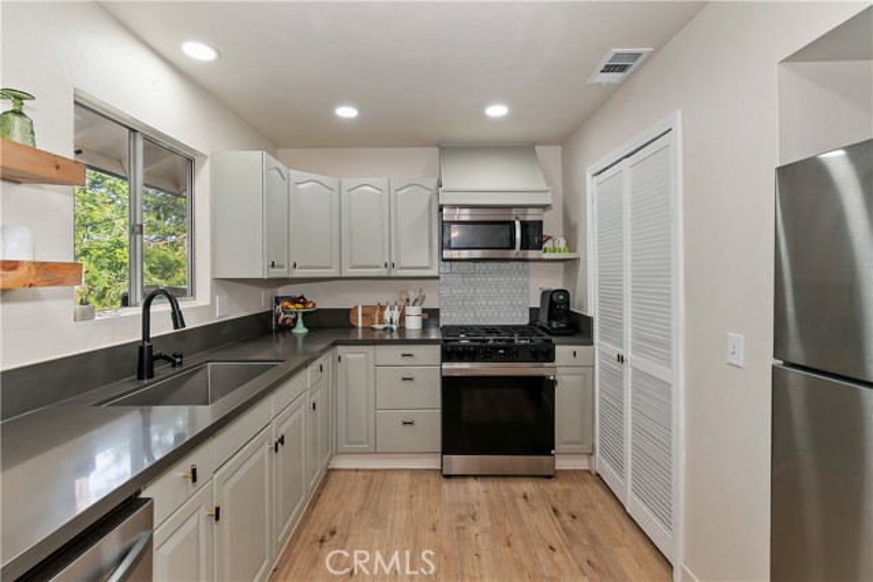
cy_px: 291
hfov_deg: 100.4
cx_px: 436
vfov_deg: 77.4
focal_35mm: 15
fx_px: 364
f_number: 8
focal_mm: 10
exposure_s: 1/30
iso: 400
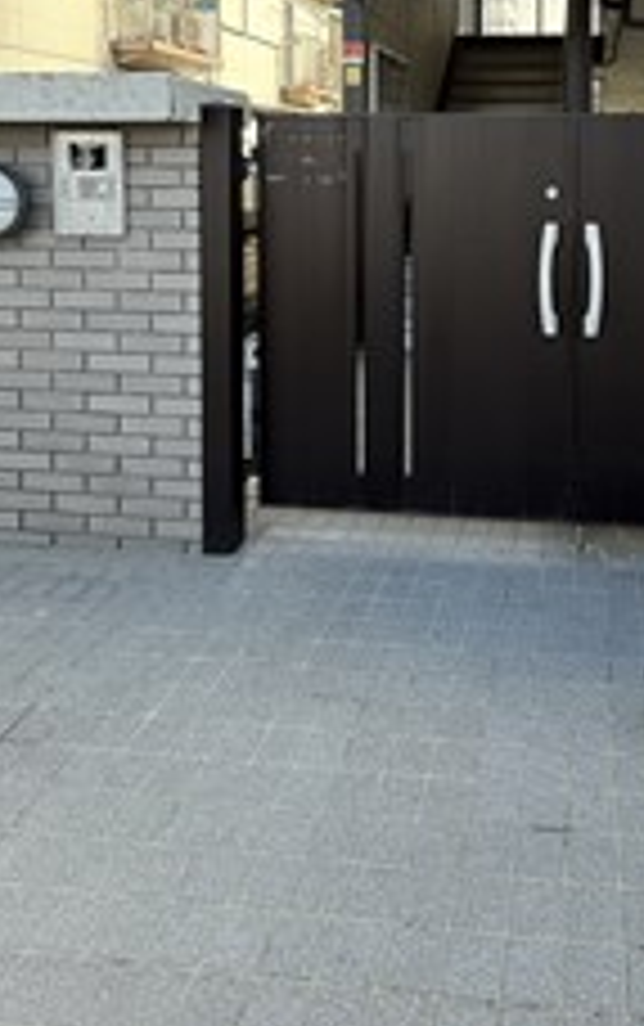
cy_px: 194
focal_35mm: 26
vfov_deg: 63.7
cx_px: 518
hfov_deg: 45.2
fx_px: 728
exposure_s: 1/117
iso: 64
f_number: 2.2
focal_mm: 2.22
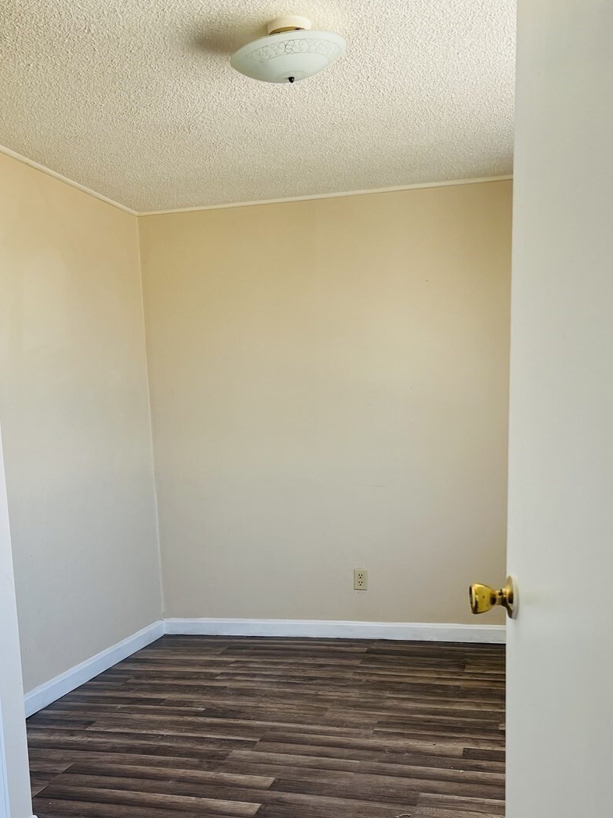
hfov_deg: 37.7
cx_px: 289
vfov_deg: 47.9
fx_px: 897
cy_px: 567
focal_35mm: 38
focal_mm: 5.7
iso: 32
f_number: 1.5
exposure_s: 1/127
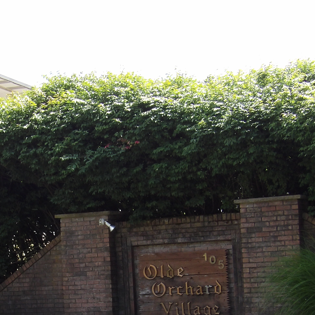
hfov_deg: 17.9
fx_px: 988
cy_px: 248
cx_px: 62
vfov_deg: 18.0
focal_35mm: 96
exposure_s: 1/60
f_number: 7.6
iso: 100
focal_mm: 8.2
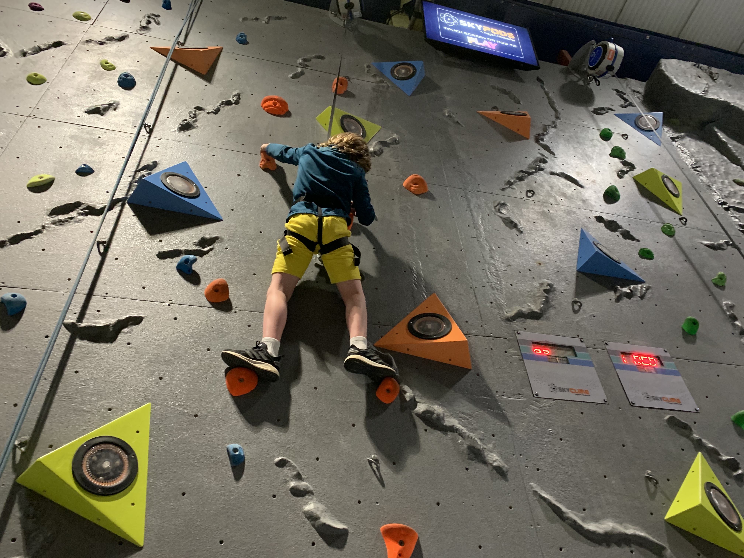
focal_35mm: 26
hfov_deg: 67.3
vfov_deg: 53.1
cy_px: 279
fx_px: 559
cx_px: 372
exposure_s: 1/30
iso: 320
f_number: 1.8
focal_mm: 4.25
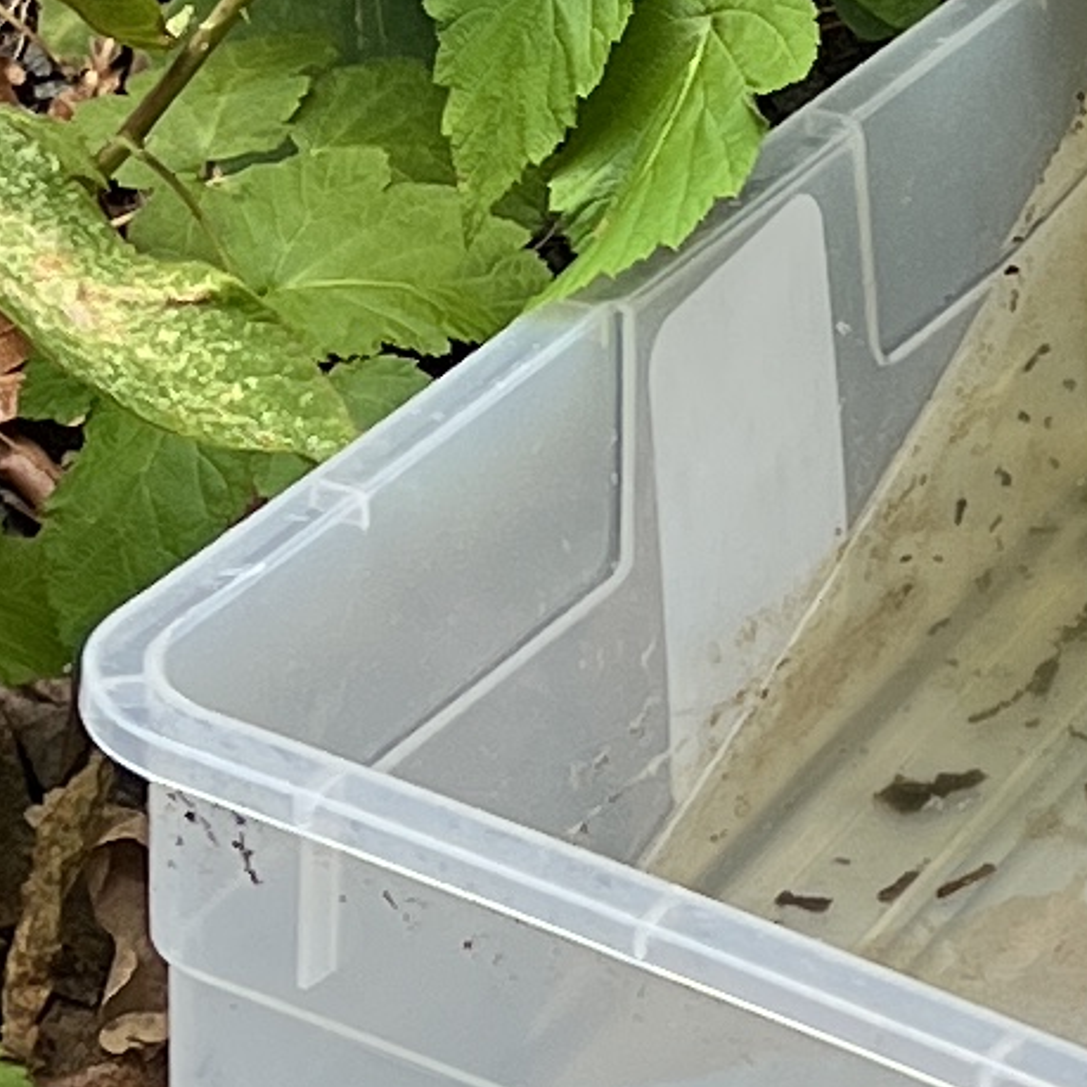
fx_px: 7176
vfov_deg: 8.7
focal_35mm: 202
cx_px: 2316
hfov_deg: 8.2
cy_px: 360
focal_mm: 5.7
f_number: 1.5
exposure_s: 1/678
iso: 50
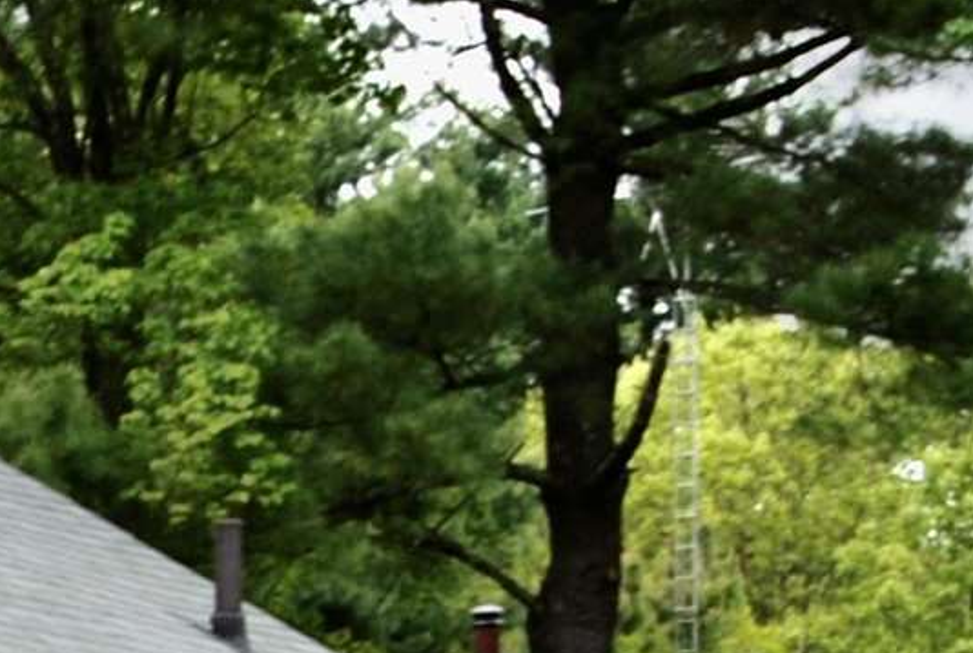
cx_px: -765
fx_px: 8173
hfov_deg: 6.7
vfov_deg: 4.6
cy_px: 876
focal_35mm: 302
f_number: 6.3
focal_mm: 35
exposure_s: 1/160
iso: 100
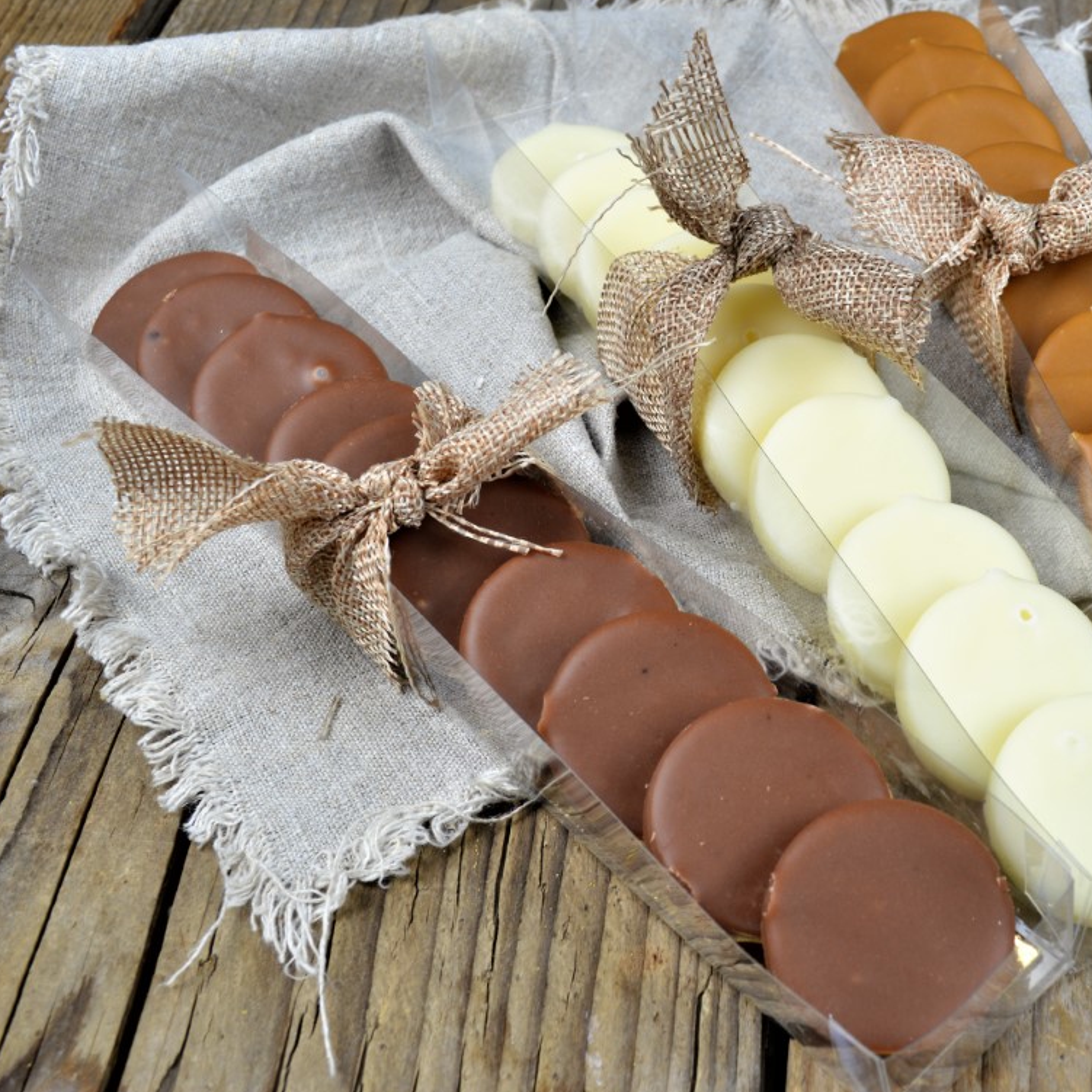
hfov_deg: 35.3
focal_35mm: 47
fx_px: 1677
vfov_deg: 36.1
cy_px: 544
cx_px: 808
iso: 100
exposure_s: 1/5
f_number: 9
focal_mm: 24
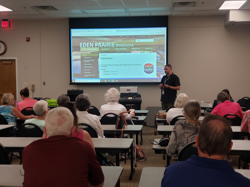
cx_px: 125
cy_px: 94
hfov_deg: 36.8
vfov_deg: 28.0
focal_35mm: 52
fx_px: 376
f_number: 2.4
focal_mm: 6
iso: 125
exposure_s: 1/30
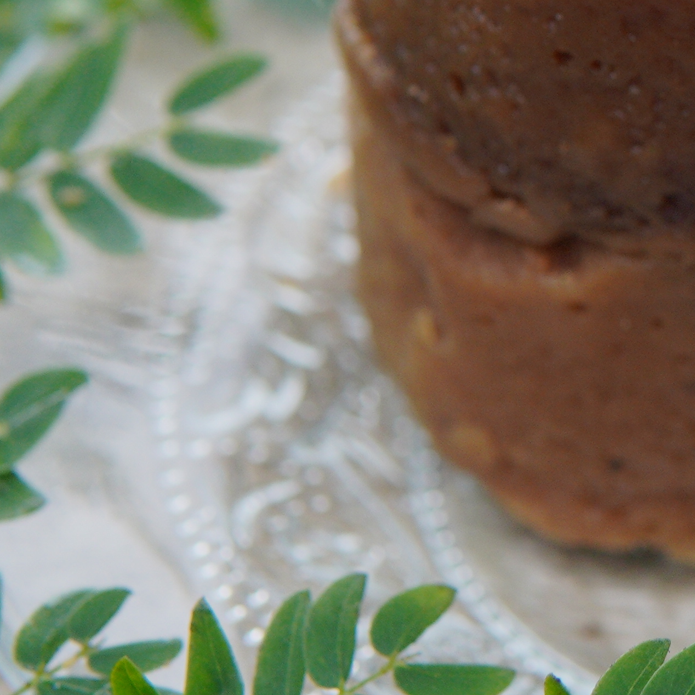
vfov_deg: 9.6
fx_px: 4111
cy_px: 64
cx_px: 1090
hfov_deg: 9.4
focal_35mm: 181
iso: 250
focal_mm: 30
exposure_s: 1/125
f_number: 4.5
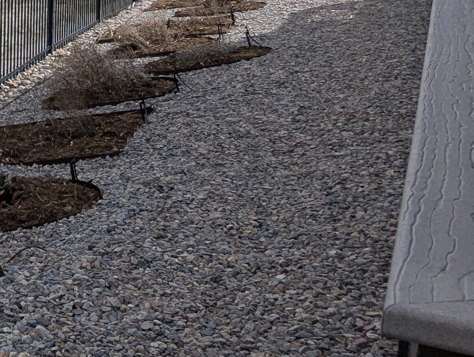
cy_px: 64
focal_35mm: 64
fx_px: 878
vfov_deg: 22.6
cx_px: -336
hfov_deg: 21.8
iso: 52
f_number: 2.2
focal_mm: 2.35
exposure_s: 1/2160
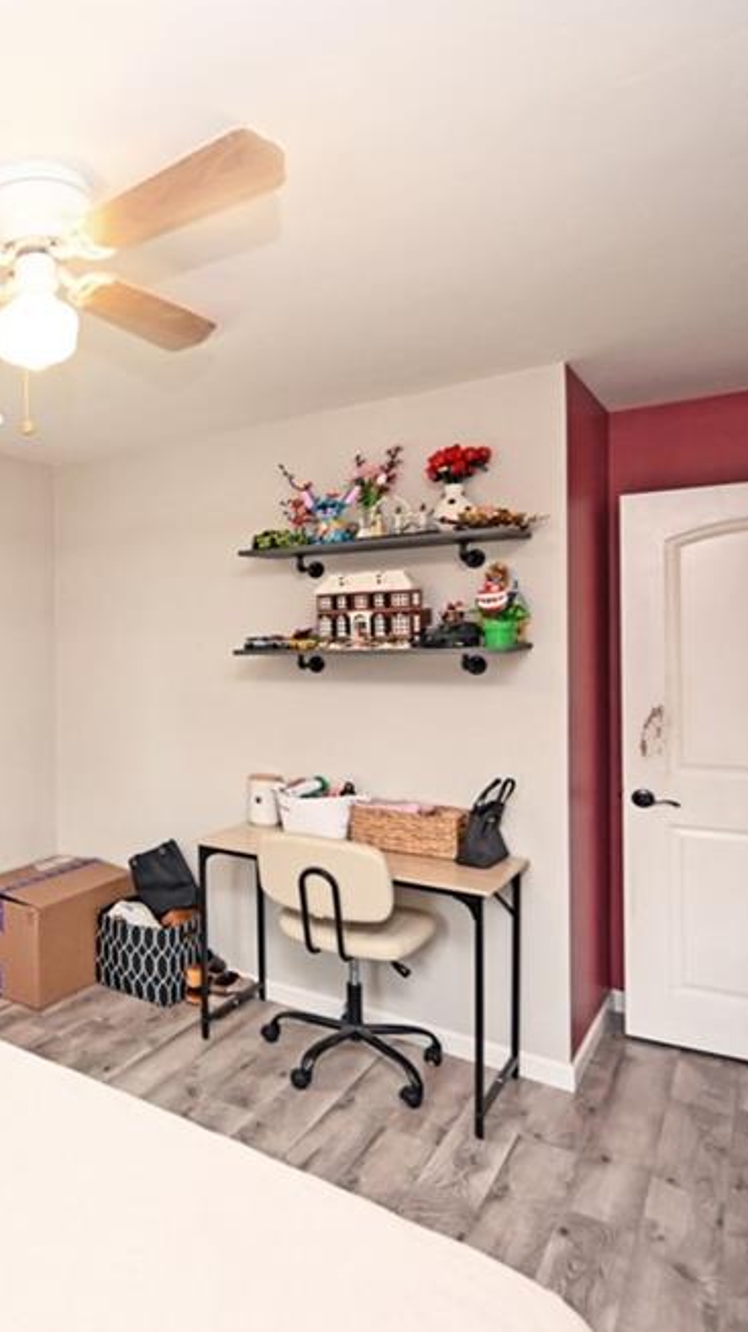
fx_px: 812
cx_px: -4
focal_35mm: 23
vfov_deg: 78.7
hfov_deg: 42.5
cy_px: 653
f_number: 4
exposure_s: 1/60
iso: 900
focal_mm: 14
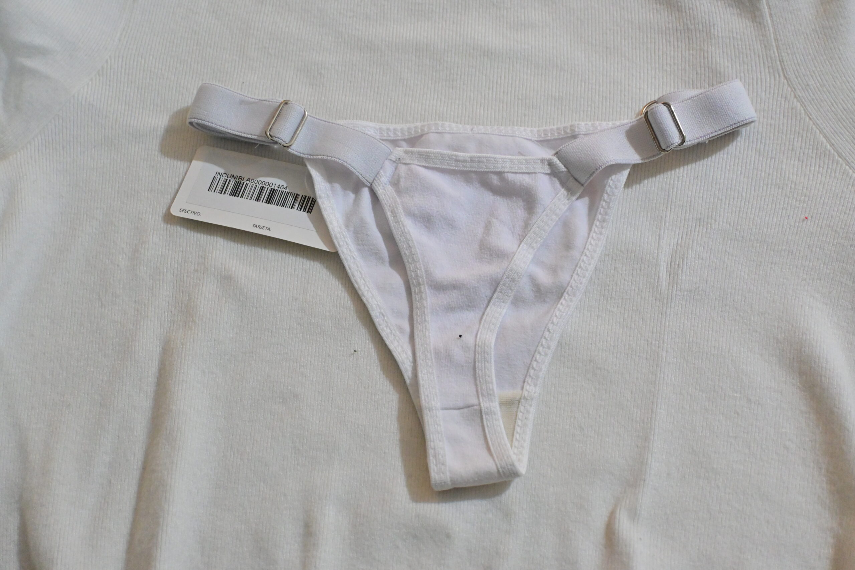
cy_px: 285
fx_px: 1282
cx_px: 428
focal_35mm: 54
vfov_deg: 25.1
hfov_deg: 36.9
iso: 2500
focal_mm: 36
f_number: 5.3
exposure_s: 1/80
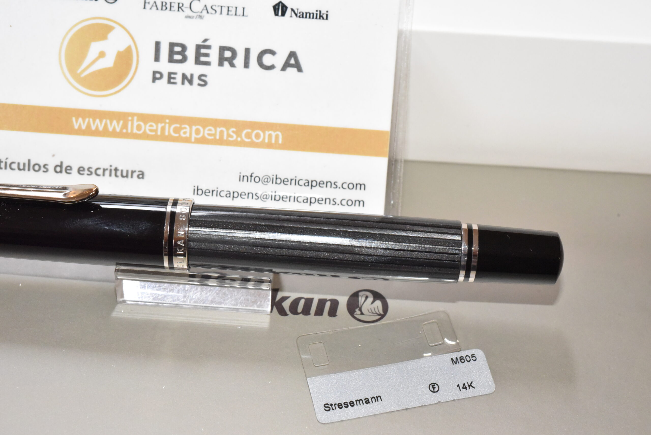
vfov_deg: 22.6
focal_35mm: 60
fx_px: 1085
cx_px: 326
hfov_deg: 33.4
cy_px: 218
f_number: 18
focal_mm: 60
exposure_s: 1/100
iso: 12800
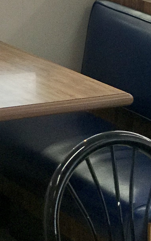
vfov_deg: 10.1
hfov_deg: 6.5
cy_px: -116
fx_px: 1330
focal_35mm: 202
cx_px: 49
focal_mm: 6.6
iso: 80
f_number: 2.8
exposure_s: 1/60
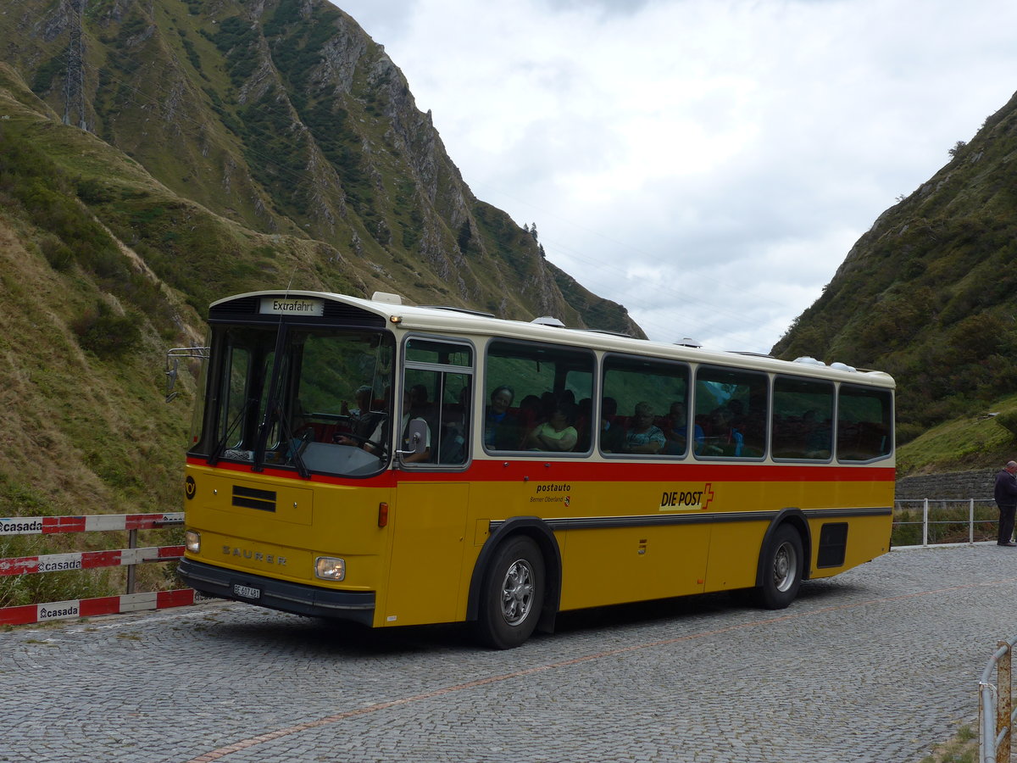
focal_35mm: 49
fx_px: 1440
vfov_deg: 29.7
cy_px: 382
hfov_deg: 38.9
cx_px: 508
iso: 80
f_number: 3.2
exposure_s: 1/640
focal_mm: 10.1
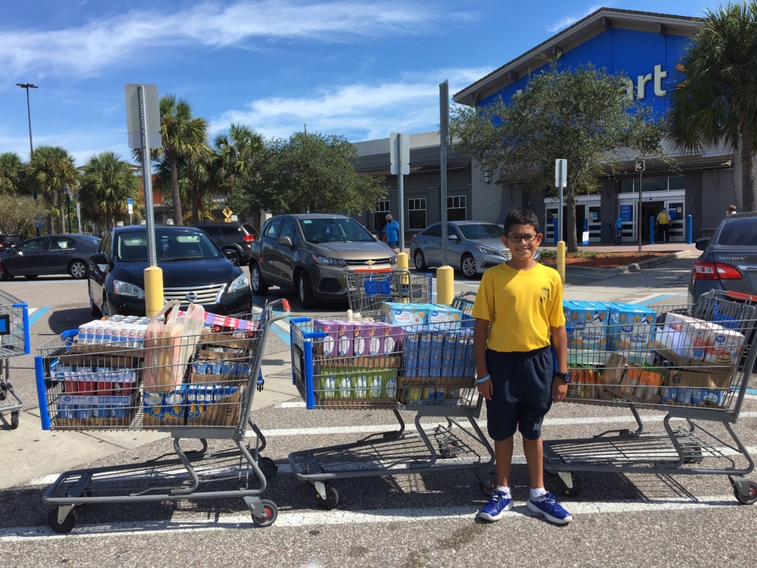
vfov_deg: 48.2
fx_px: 634
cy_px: 284
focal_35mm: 29
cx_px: 378
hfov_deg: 61.7
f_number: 2.2
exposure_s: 1/1399
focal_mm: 4.15
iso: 25
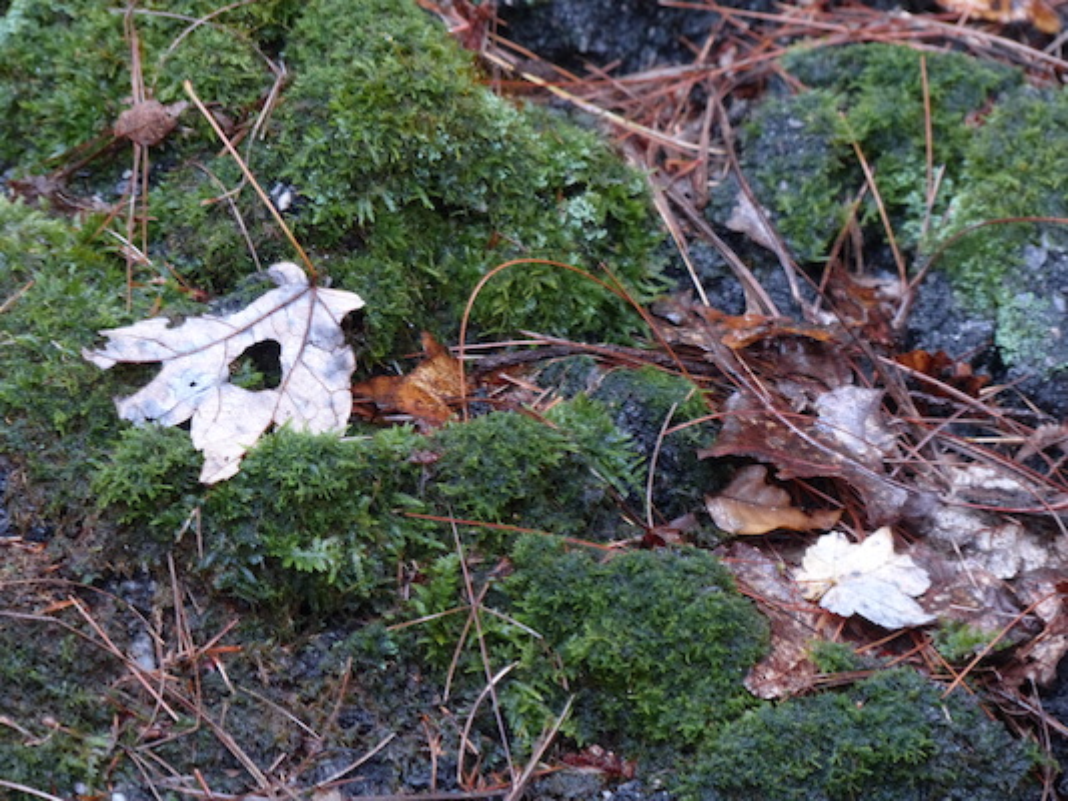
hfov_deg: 5.0
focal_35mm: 399
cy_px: 400
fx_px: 12313
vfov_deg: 3.7
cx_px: 534
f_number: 2.8
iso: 400
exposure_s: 1/13
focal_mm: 71.8
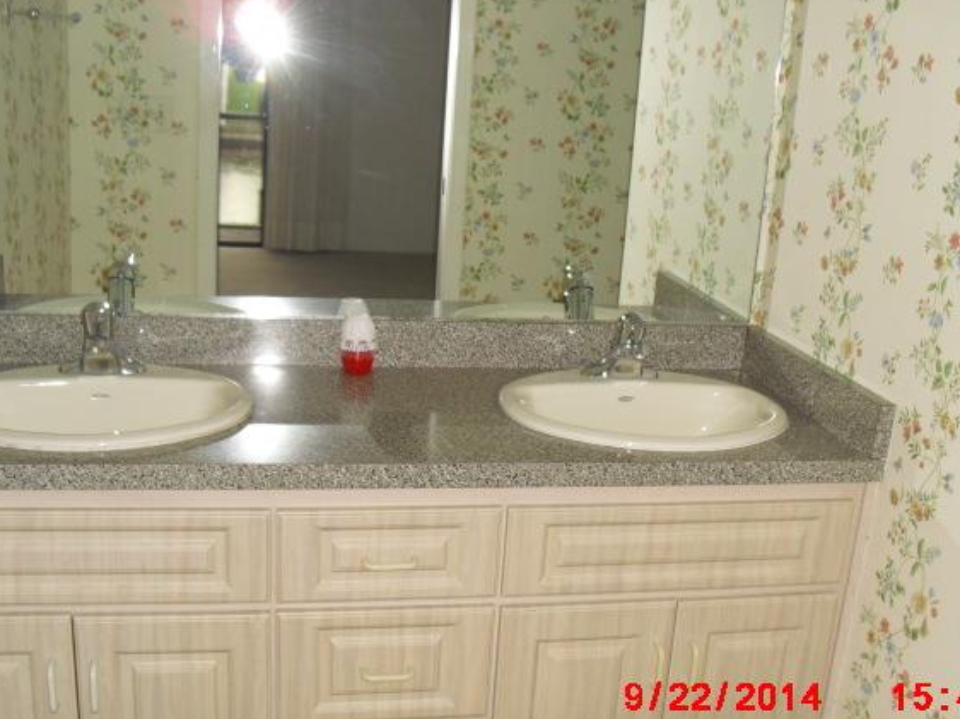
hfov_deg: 45.8
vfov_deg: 35.1
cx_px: 482
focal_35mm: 41
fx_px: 1137
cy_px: 386
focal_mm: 6.3
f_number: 3.1
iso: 200
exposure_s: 1/60
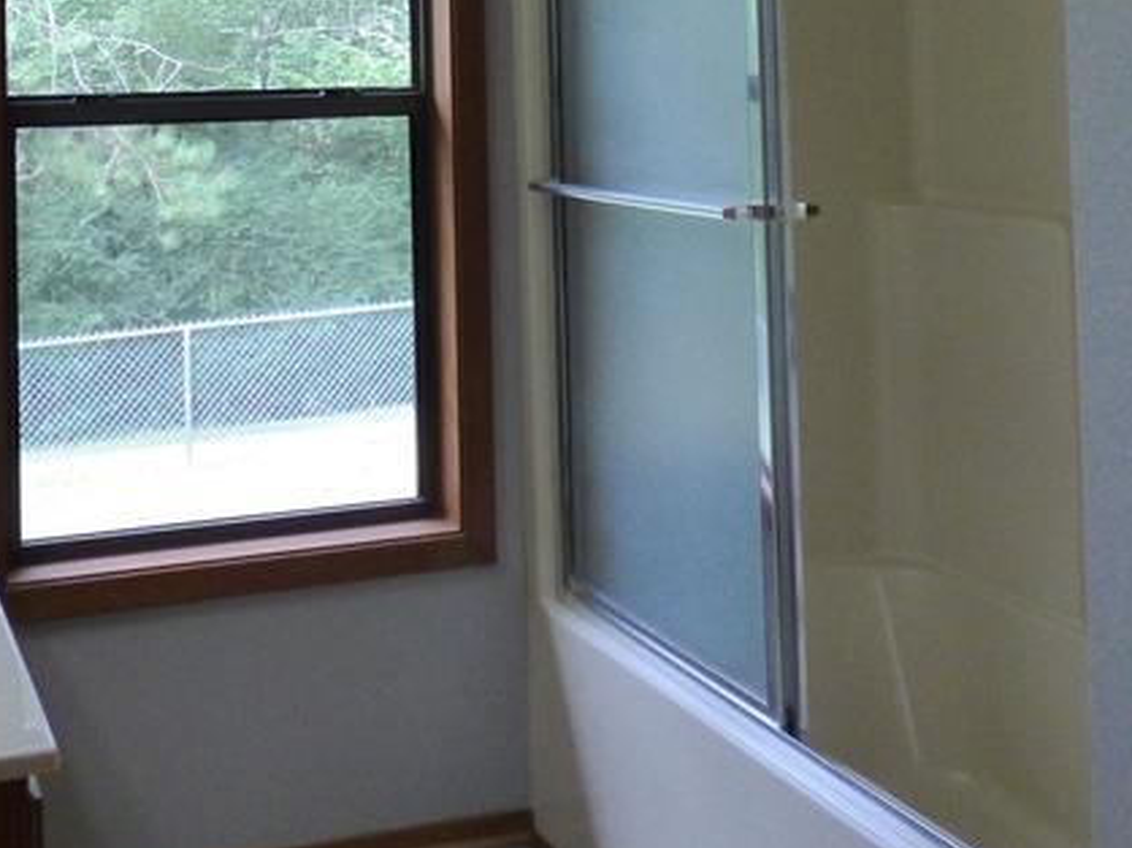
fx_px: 1601
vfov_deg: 28.0
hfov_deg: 38.5
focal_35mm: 49
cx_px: 376
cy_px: 11
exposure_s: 1/100
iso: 320
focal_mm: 3.58
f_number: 2.8
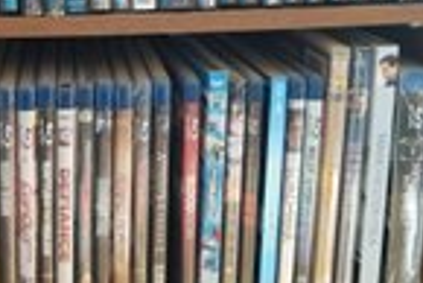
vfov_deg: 20.7
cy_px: 7
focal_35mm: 64
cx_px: 86
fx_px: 753
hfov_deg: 30.6
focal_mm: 4.25
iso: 250
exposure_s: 1/10
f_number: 1.7
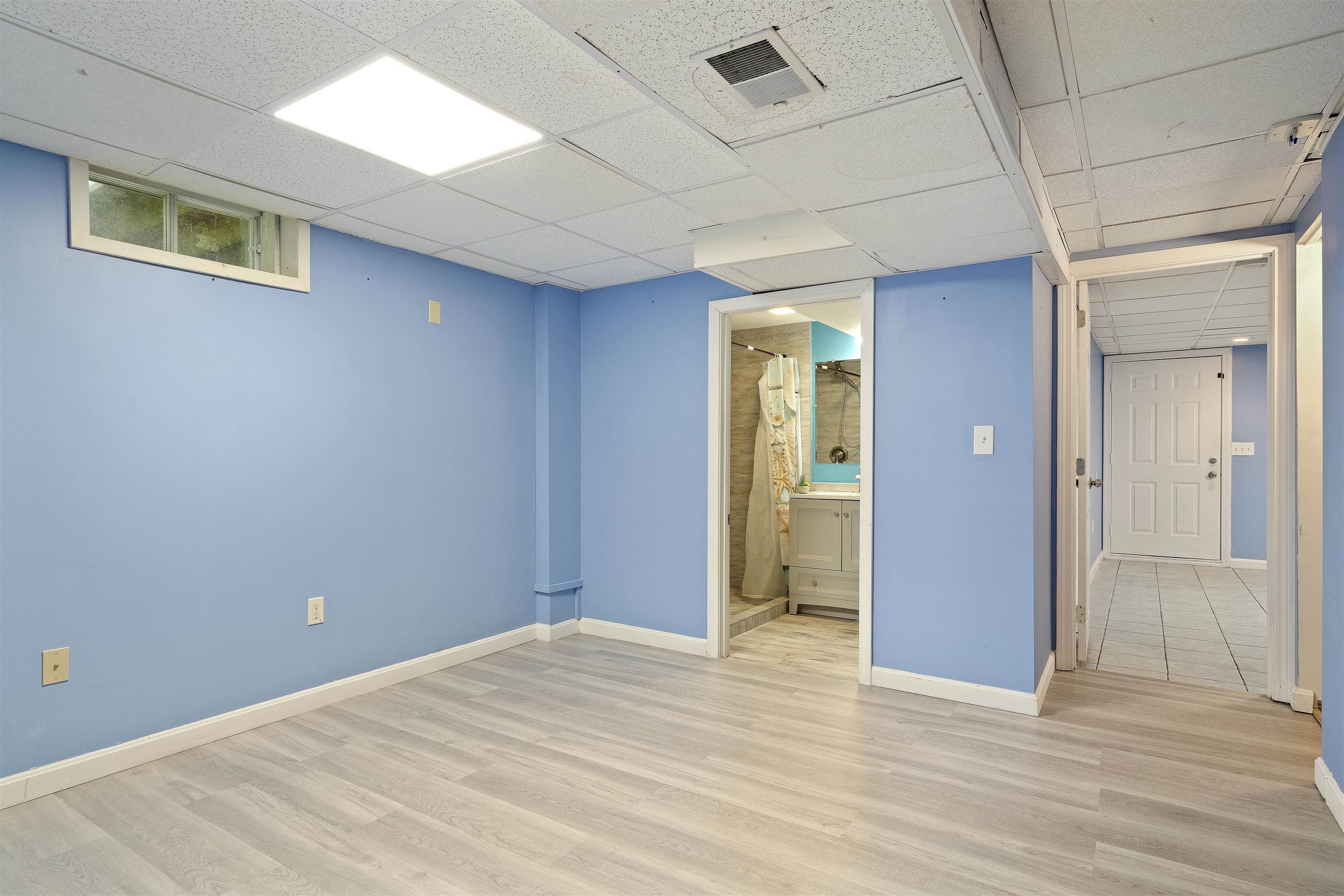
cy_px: 448
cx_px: 672
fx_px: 709
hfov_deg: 86.9
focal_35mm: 19
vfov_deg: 64.6
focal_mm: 19
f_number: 8
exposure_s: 1.3
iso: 250
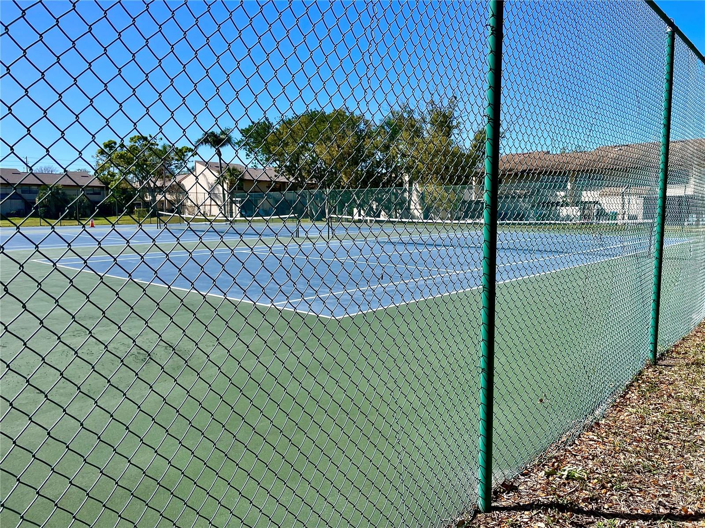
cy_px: 264
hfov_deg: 67.3
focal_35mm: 26
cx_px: 352
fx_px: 530
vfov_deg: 53.1
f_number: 1.6
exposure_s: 1/3300
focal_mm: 4.2
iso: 32
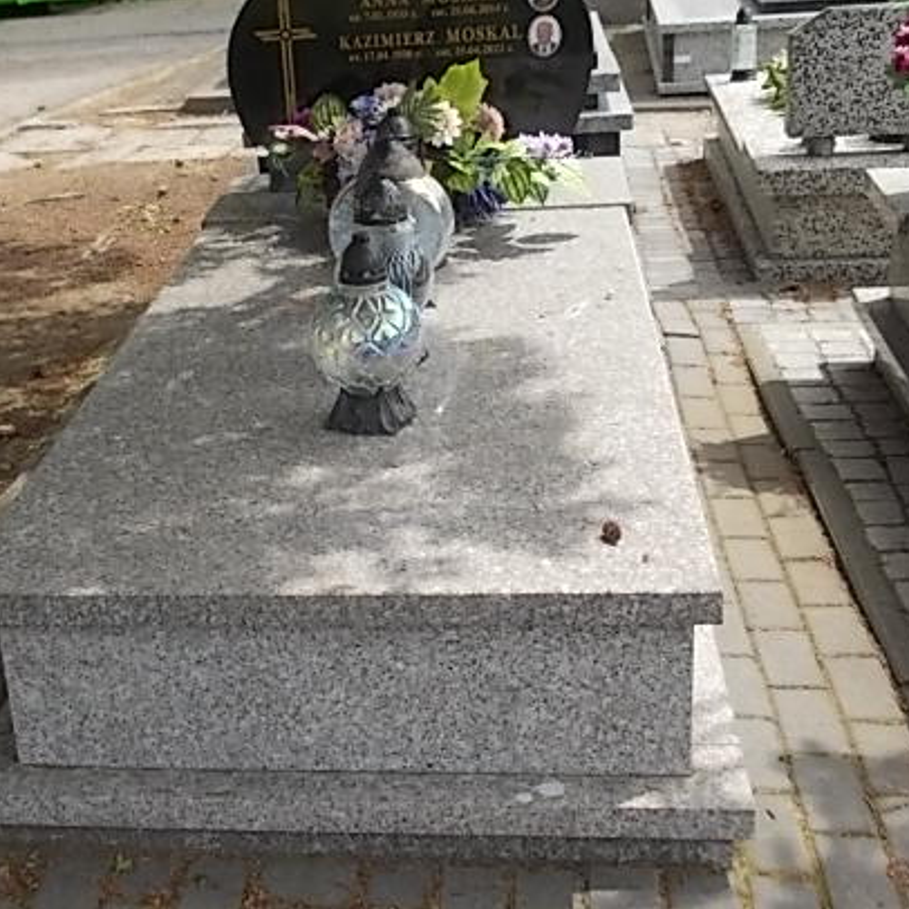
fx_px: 1575
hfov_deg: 31.8
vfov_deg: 32.2
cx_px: 278
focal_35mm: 53
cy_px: 410
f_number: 3.1
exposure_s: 1/320
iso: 80
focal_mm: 5.3
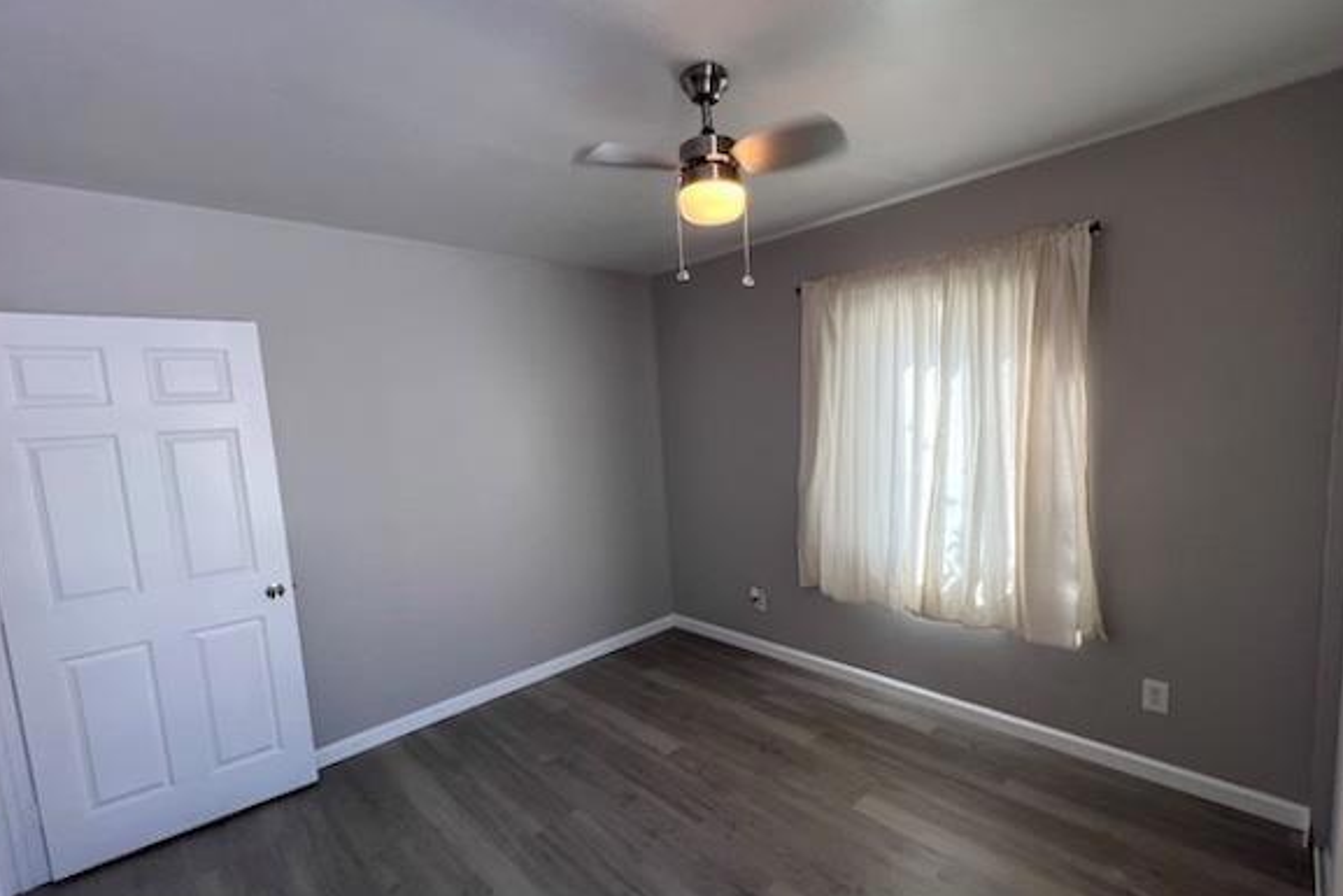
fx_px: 560
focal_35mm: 15
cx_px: 717
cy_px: 475
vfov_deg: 77.3
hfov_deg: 100.2
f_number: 1.8
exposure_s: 1/99
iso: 50
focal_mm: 1.57
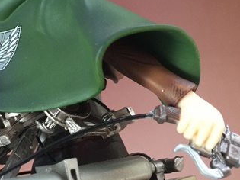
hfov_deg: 32.3
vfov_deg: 24.8
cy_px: 76
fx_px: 409
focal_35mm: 59
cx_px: 71
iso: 125
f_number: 2.2
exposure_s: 1/17
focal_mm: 4.15
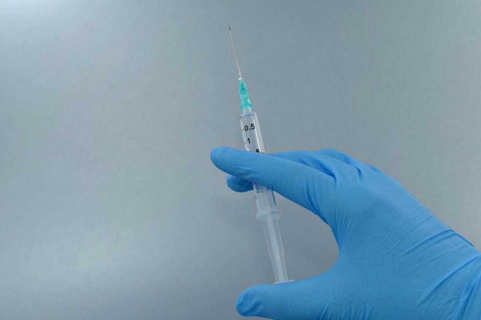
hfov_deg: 38.9
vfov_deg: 26.5
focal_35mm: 51
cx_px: 240
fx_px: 681
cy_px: 160
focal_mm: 34
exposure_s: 1/200
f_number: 8
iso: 125
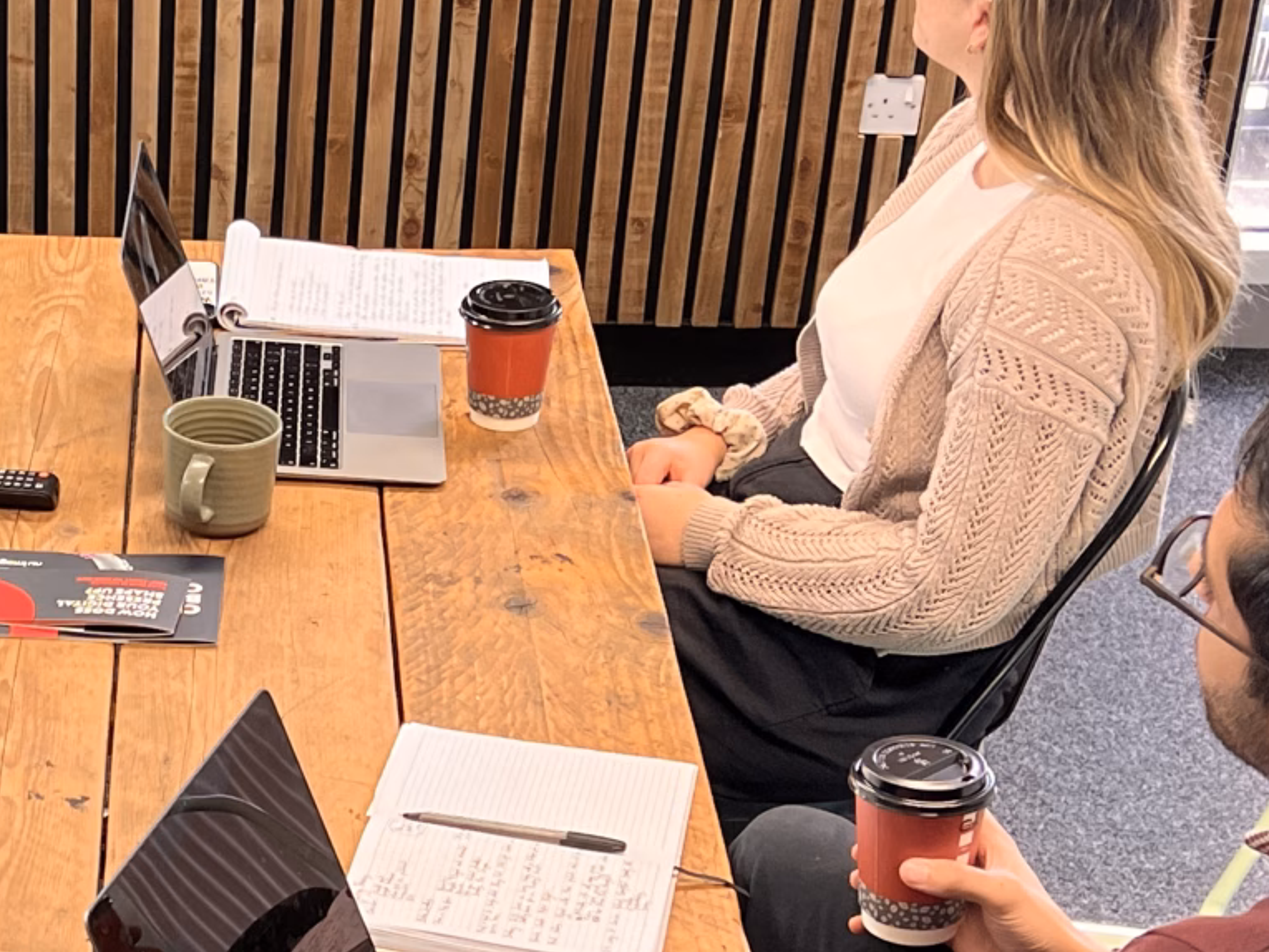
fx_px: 3190
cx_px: 111
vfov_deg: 16.9
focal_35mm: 87
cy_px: 607
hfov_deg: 21.9
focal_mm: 5.7
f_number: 1.5
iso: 100
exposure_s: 1/100
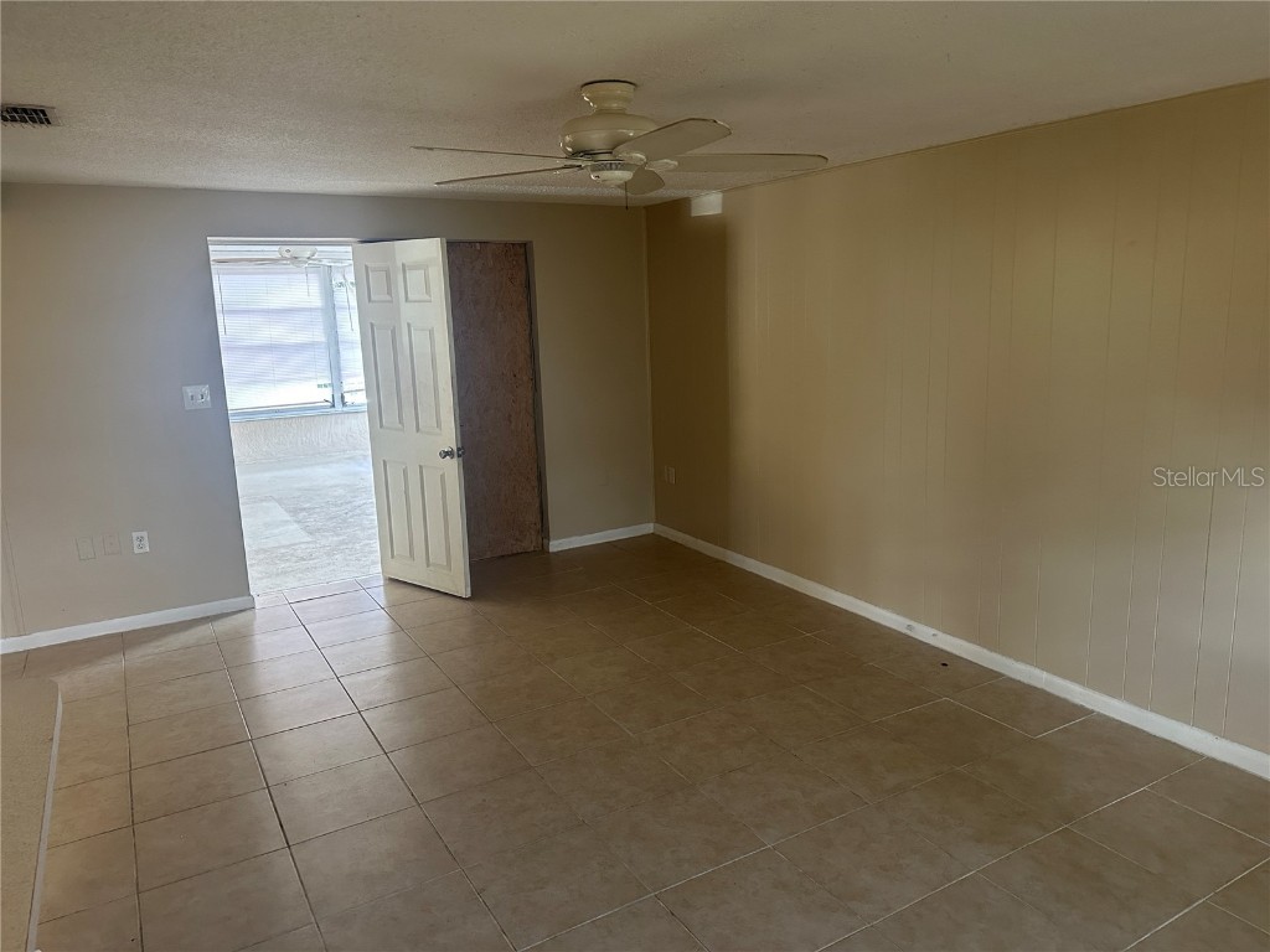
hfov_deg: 71.6
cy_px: 476
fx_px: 881
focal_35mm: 24
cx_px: 635
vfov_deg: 56.8
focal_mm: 6.86
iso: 400
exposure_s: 1/60
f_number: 1.78
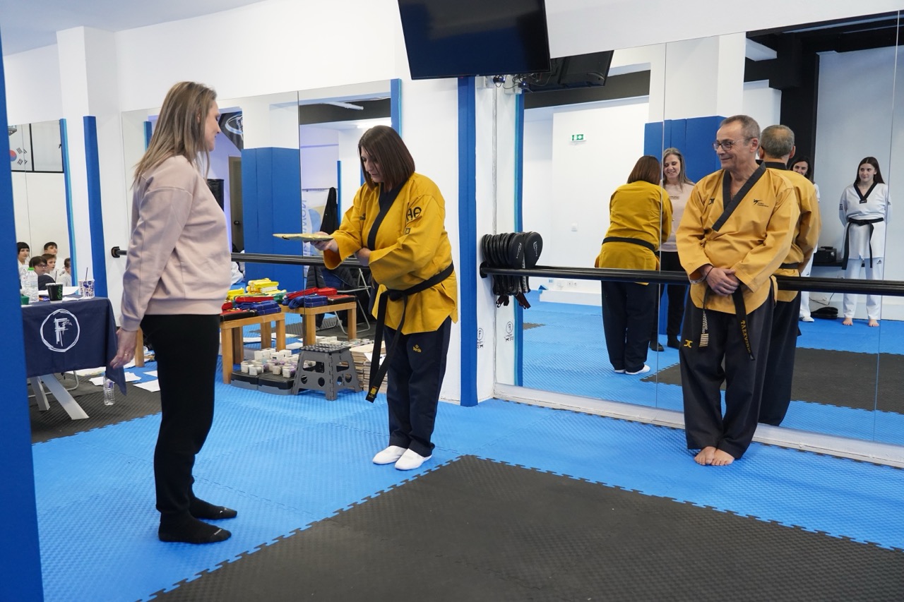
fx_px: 753
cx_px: 452
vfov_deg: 43.6
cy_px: 301
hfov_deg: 61.9
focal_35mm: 30
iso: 4000
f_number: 4
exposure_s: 1/400
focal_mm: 30
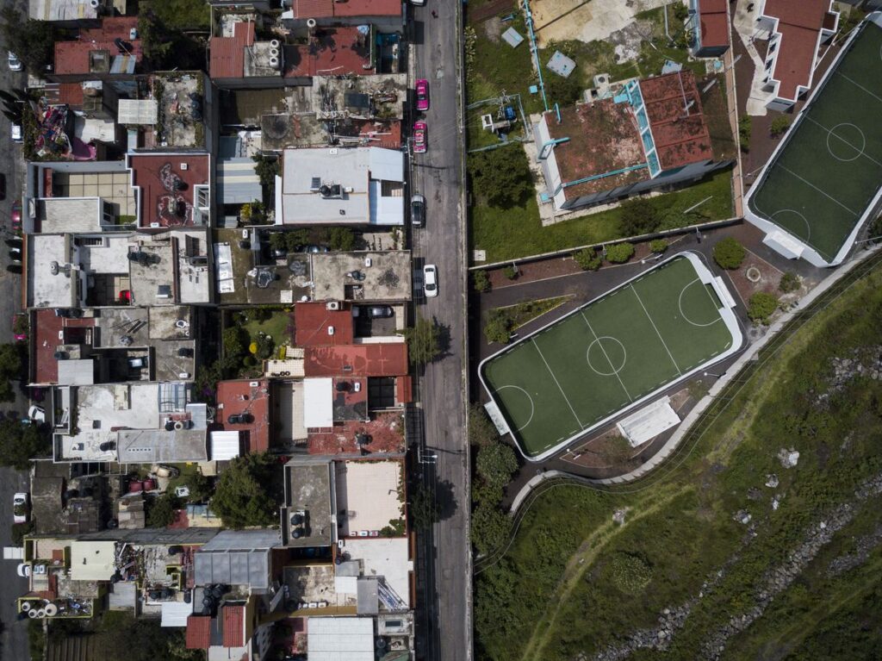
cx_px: 441
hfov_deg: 67.3
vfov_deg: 53.0
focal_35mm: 26
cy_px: 330
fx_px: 662
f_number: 2.2
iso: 200
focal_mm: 4.73
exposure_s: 1/8000
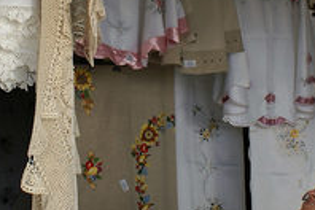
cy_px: 66
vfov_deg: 12.5
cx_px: 142
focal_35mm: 109
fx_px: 954
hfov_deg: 18.8
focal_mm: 24
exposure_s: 1/60
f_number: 5.6
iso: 100
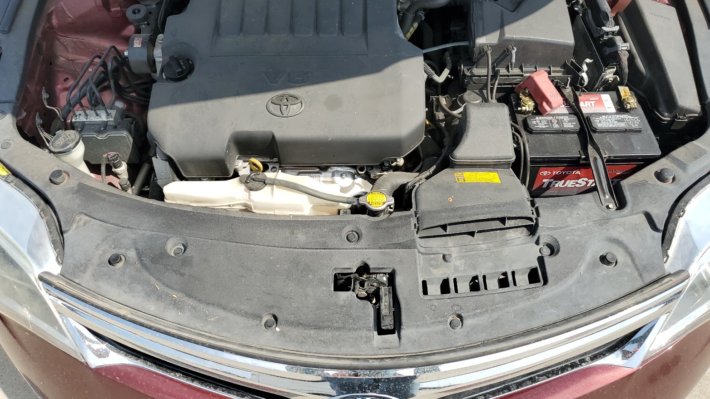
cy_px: 145
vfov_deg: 39.8
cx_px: 361
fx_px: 546
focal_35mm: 29
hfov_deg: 66.1
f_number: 1.5
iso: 50
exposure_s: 1/2000
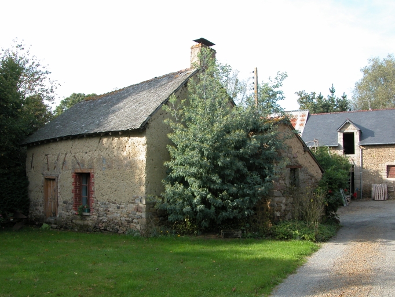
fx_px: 400
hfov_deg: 52.6
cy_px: 148
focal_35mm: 35
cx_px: 198
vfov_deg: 40.7
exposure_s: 1/189
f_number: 4.5
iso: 100
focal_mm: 8.9
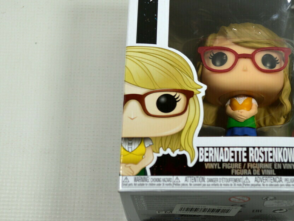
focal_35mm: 78
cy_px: 102
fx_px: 660
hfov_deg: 24.9
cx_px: 204
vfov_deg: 19.0
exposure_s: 1/60
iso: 140
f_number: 5.6
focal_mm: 35
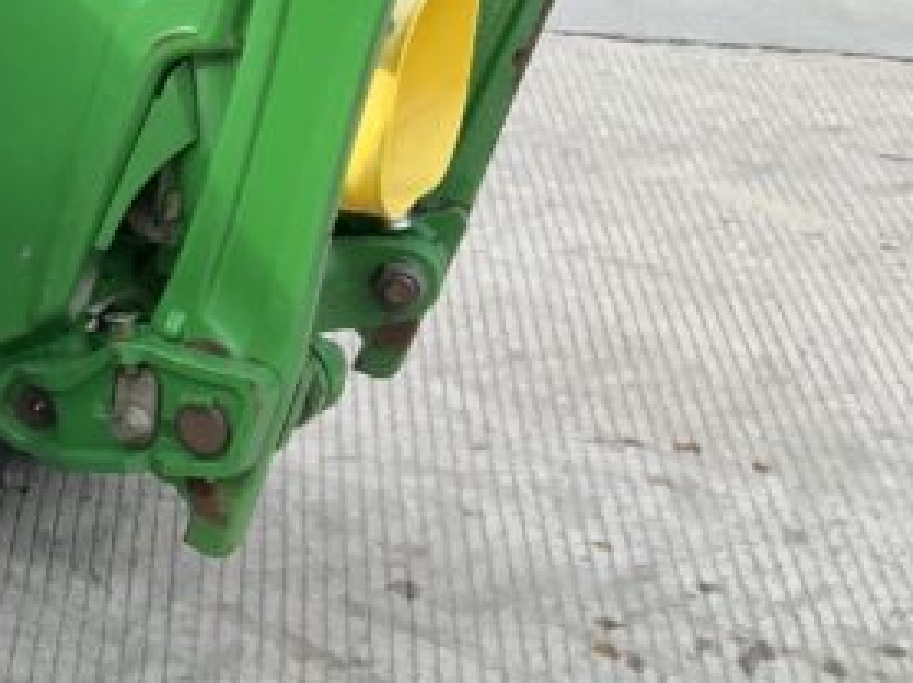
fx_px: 2820
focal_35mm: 107
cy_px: 384
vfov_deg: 13.8
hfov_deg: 15.9
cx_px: -670
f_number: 1.8
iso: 16
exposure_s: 1/340
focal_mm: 3
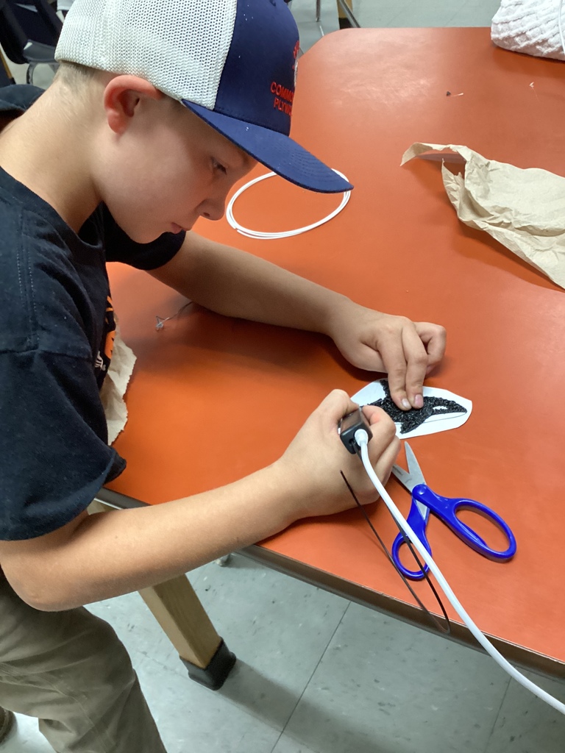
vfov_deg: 58.4
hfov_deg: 45.4
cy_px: 376
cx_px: 282
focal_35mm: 31
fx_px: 675
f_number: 2.4
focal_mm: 3.3
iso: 400
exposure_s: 1/60
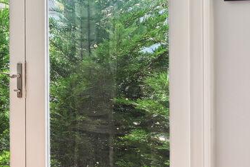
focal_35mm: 76
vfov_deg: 17.5
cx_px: -294
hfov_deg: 16.7
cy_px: 6
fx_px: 531
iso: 200
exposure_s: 1/30
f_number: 9
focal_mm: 15.5
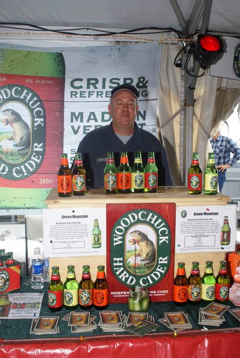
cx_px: 120
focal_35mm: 36
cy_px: 179
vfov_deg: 53.1
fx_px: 359
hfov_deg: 37.0
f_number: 13
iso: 400
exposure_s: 1/80
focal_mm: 24
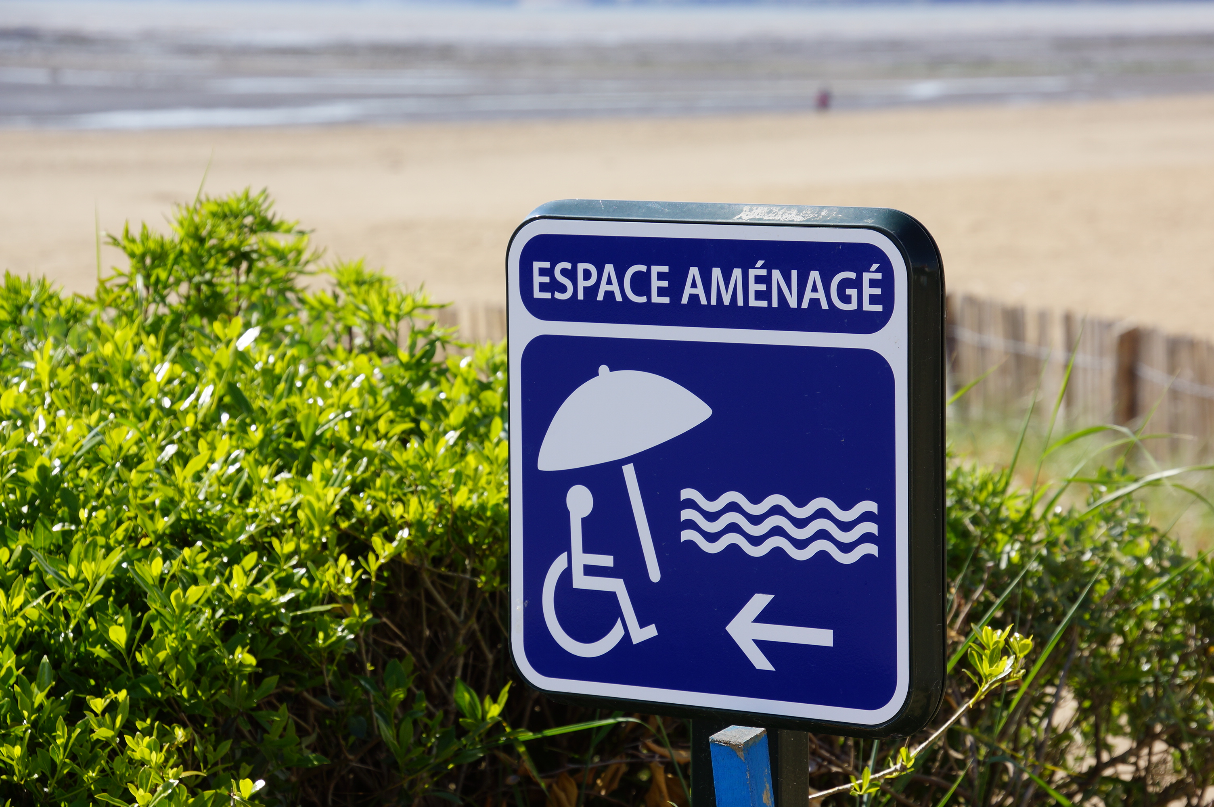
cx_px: 607
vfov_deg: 9.3
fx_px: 4953
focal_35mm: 147
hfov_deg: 14.0
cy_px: 404
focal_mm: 98
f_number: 9
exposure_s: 1/200
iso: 100
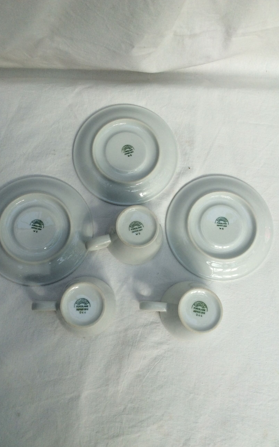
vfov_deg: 56.7
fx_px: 414
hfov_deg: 37.3
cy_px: 224
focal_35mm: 34
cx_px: 129
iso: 32
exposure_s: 1/296
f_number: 2.4
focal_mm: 3.3
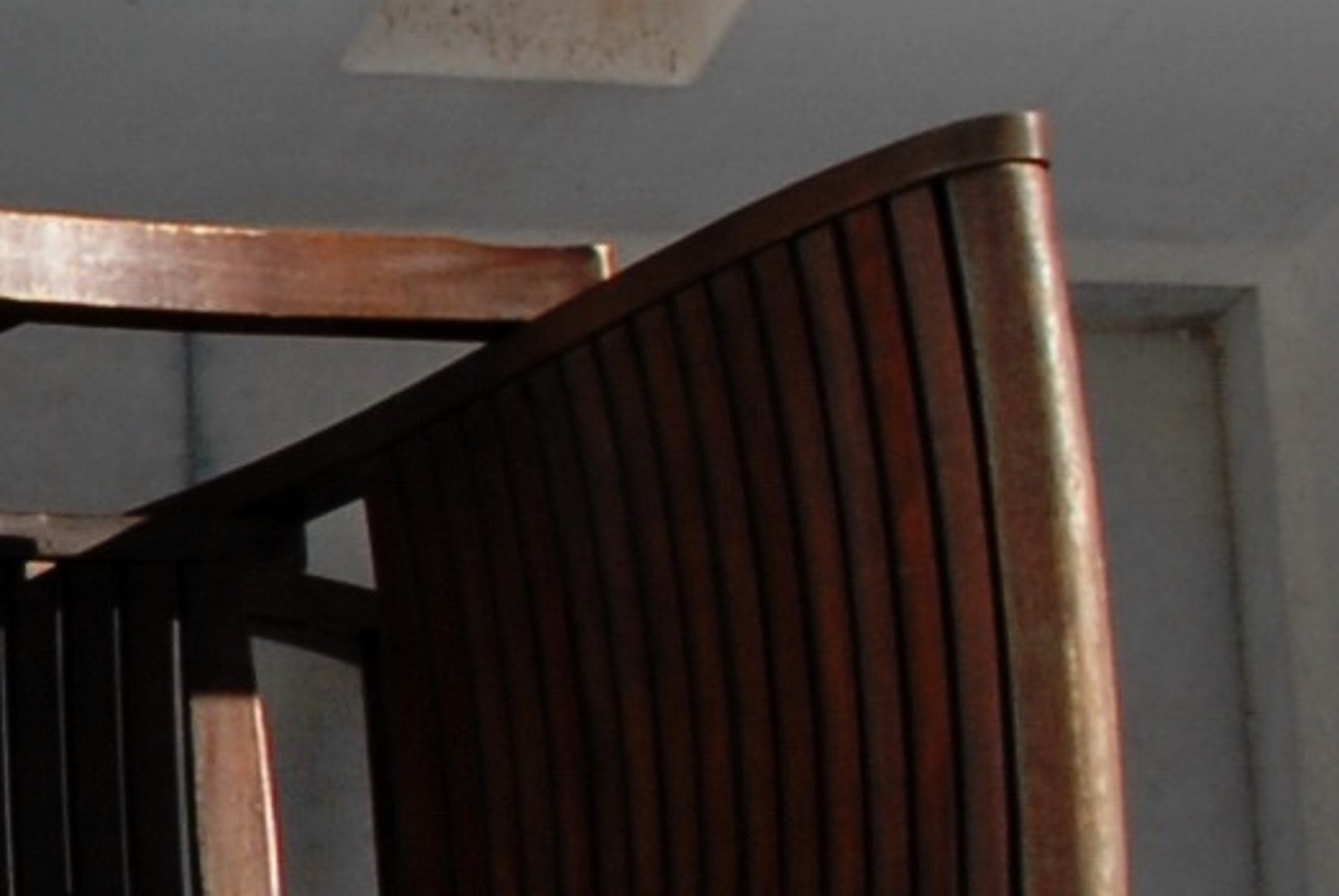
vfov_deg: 6.9
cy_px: 722
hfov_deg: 9.5
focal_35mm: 200
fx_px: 7447
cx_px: -1413
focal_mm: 18
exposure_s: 1/320
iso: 100
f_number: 9
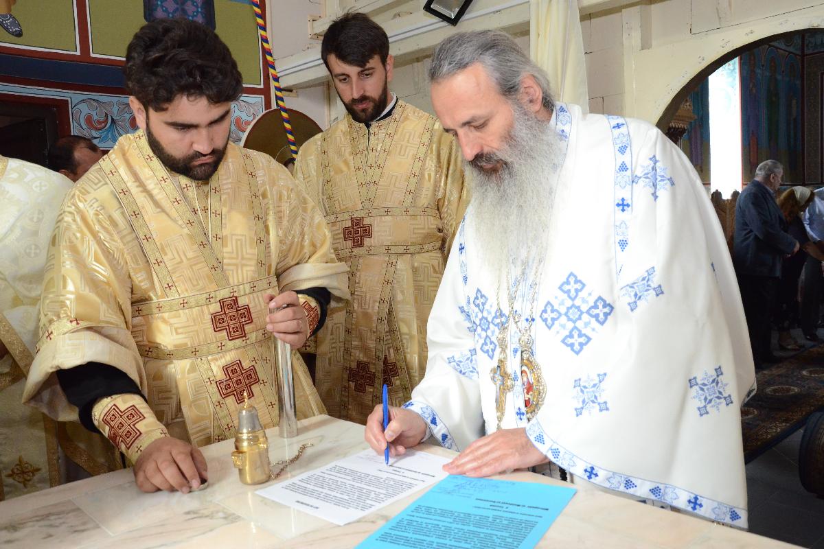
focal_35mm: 32
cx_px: 412
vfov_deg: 41.7
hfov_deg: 59.5
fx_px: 721
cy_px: 274
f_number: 5.6
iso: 3200
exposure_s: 1/60
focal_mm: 21
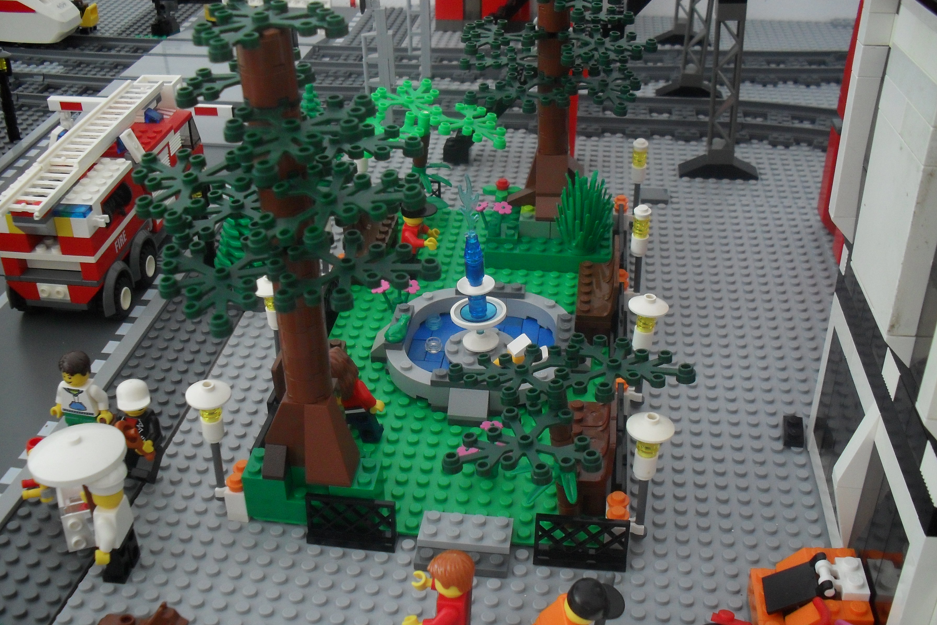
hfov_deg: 51.9
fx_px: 963
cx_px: 464
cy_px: 348
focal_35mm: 37
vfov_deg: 35.9
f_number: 3.2
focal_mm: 6.3
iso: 200
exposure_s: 1/2
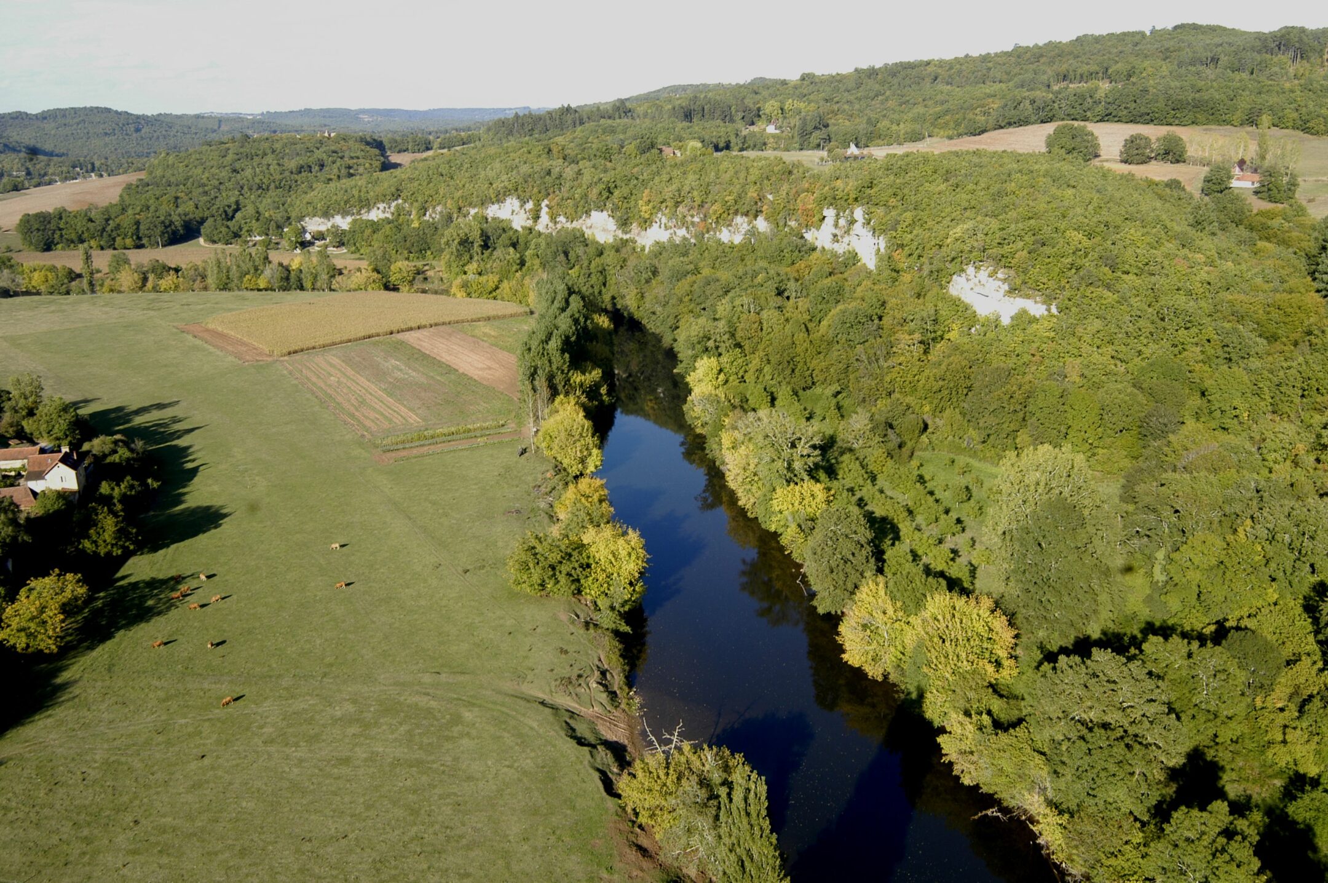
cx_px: 664
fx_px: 1106
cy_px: 442
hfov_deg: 62.0
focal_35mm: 30
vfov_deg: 43.5
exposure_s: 1/250
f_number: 6.3
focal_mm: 20
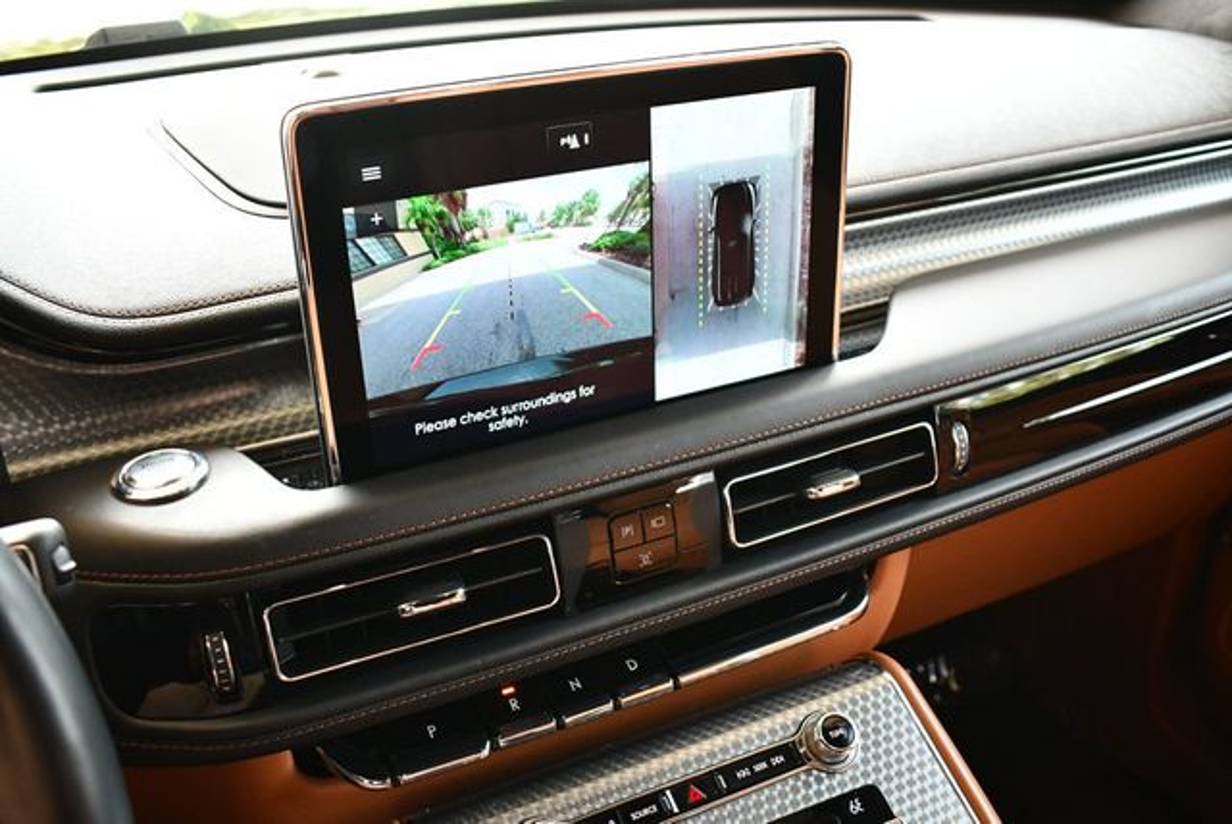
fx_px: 1233
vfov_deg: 36.9
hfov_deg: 53.1
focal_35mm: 36
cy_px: 412
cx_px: 616
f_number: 3.5
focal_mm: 18
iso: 800
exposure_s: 1/160
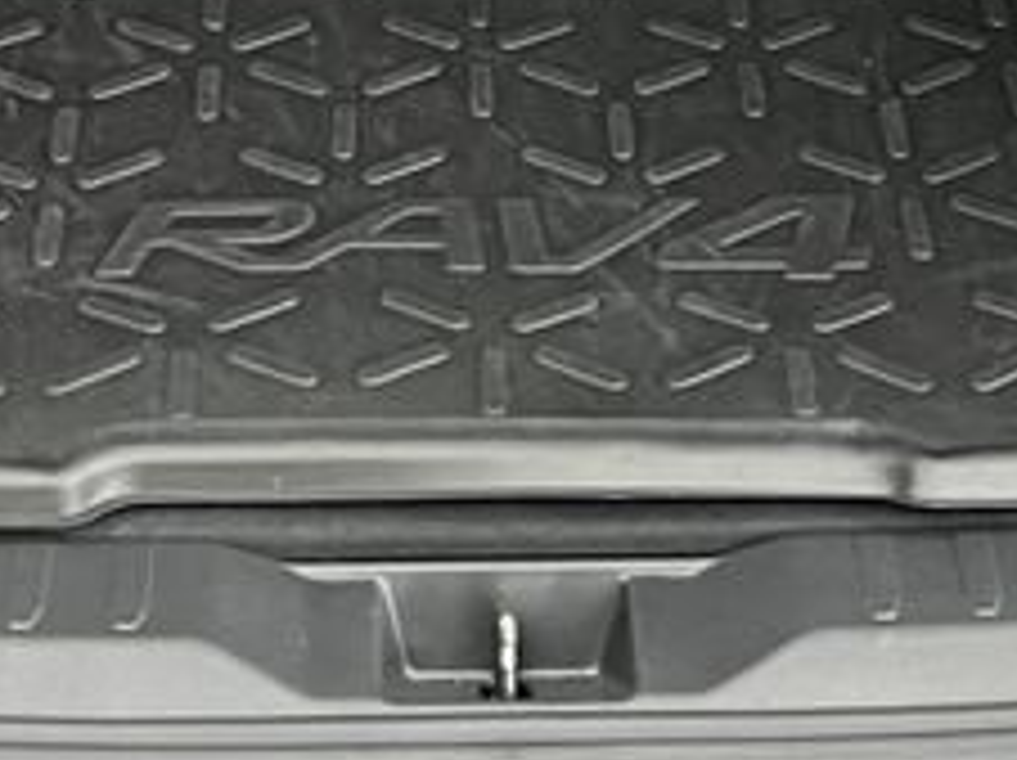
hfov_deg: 16.7
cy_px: -782
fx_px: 3463
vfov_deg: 11.3
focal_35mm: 118
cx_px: 562
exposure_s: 1/60
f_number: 1.6
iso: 500
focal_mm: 5.1
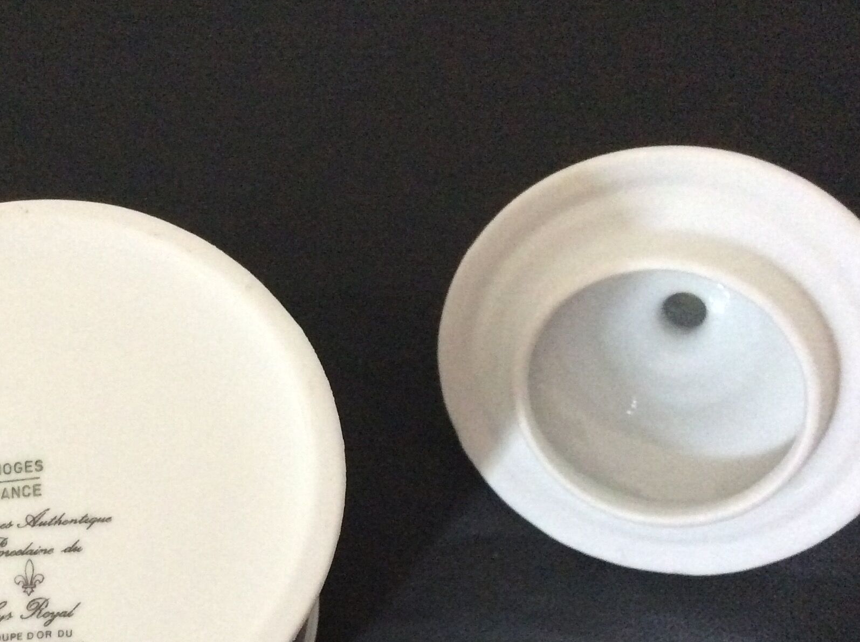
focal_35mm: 52
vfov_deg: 27.7
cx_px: 319
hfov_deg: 36.6
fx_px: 1290
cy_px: 450
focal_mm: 3.3
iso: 400
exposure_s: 1/17
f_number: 2.4
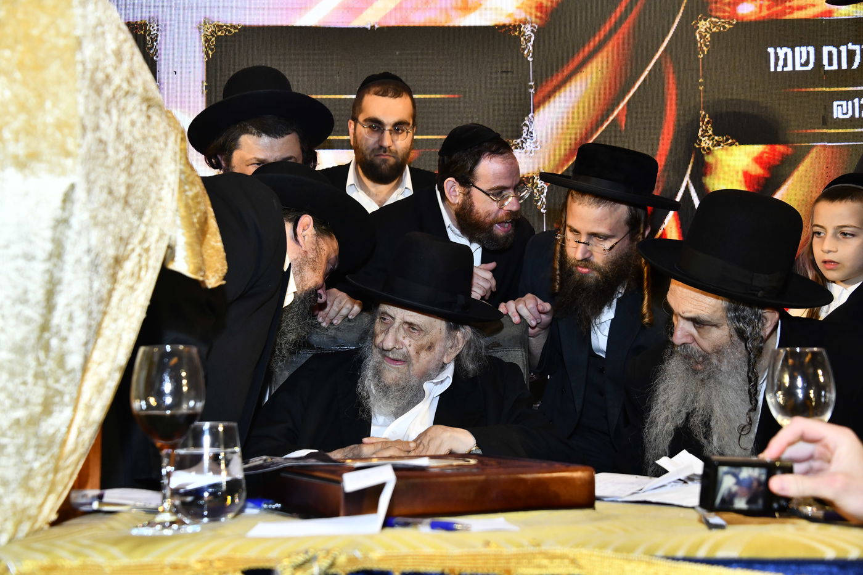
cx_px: 432
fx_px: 1150
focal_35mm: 48
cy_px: 288
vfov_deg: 28.1
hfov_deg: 41.1
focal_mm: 48
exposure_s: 1/125
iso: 1250
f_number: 5.6
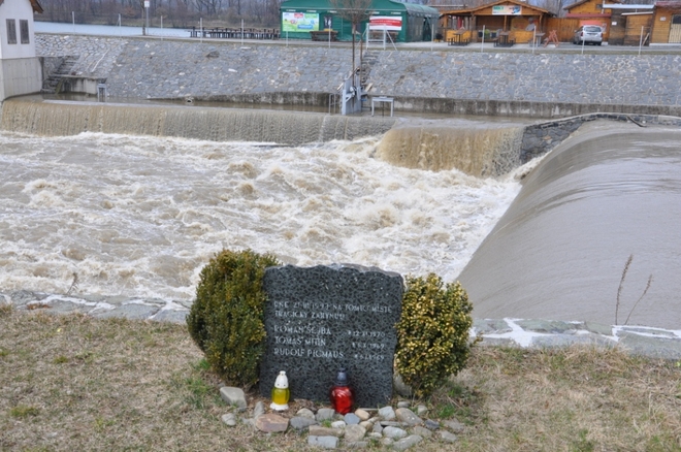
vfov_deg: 26.4
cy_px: 226
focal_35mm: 51
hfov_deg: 38.9
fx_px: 963
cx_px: 340
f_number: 10
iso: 400
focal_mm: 34
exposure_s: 1/400
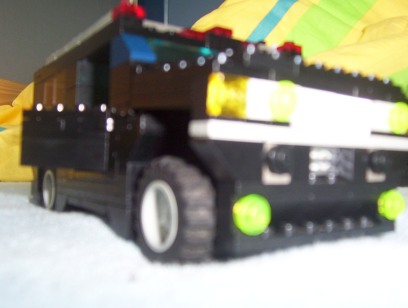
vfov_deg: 39.8
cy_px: 154
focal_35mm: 36
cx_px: 204
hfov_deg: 51.2
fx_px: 425
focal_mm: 5.54
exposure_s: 1/30
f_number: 2.76
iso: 140
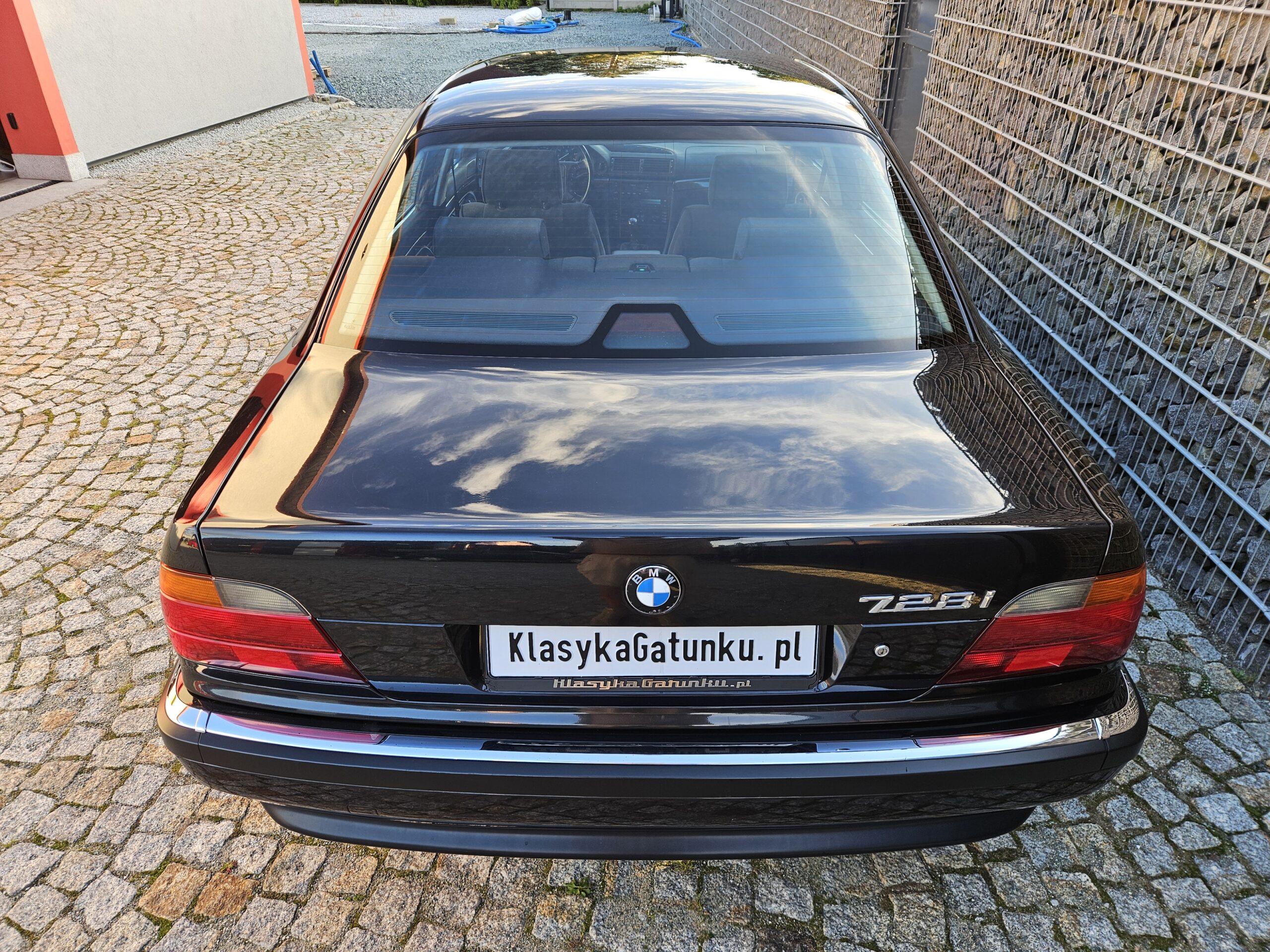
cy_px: 476
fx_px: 844
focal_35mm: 23
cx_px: 635
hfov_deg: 73.9
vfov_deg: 58.9
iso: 32
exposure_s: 1/100
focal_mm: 5.4
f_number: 1.8
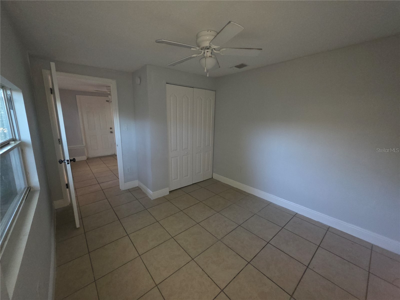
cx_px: 200
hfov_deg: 106.2
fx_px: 150
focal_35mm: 13
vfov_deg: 89.9
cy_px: 150
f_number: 1.9
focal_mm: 2.2
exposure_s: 1/60
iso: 320
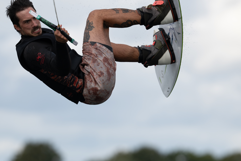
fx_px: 3501
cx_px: 91
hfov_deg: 3.9
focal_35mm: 523
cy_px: 95
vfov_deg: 2.6
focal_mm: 400
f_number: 5.6
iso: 320
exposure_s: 1/2000
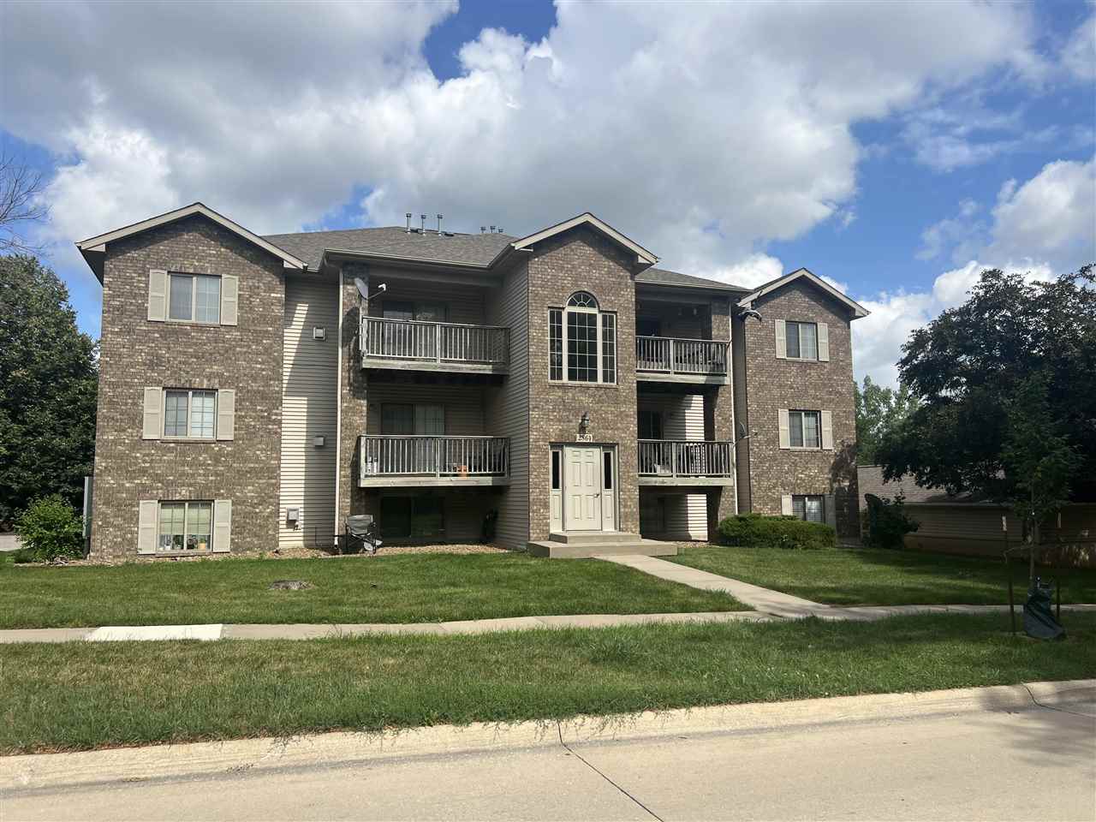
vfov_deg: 53.1
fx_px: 823
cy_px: 411
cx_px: 548
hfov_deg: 67.3
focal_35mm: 26
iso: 50
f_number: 1.5
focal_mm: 5.7
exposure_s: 1/4444
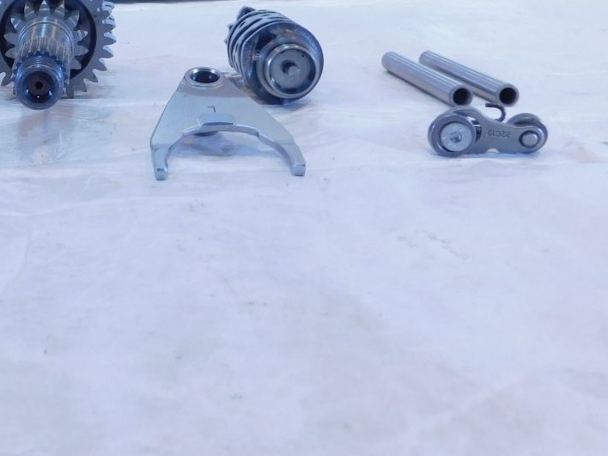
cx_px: 46
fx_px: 913
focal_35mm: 52
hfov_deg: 34.5
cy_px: 58
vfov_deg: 27.2
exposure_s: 1/30
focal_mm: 4
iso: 160
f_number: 3
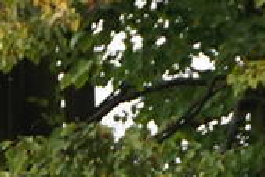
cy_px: 538
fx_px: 3526
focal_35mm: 479
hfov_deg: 4.2
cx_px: -439
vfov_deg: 2.8
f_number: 7.1
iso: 100
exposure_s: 1/100
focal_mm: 45
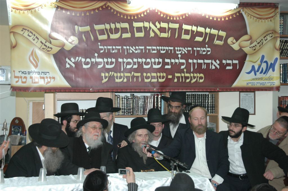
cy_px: 96
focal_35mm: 60
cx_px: 144
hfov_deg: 33.4
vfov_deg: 22.6
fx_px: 480
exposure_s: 1/60
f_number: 4.8
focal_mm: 40
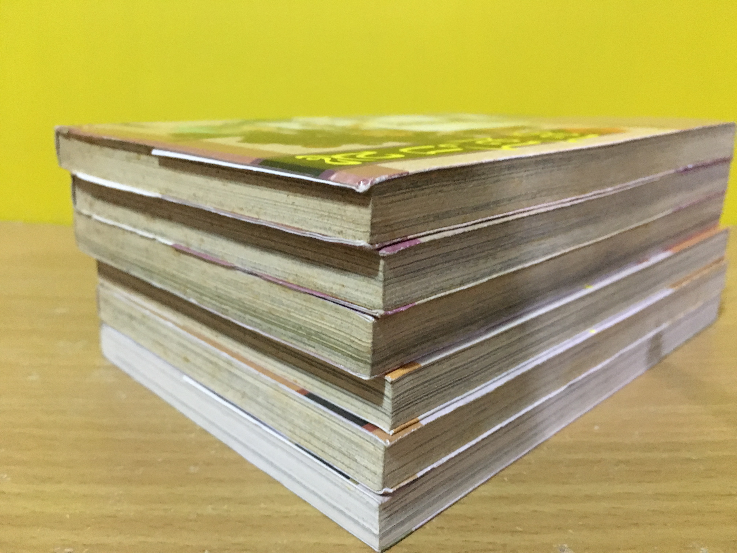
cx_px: 368
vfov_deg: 48.2
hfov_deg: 61.7
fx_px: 617
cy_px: 276
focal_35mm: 29
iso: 250
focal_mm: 4.15
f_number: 2.2
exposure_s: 1/17
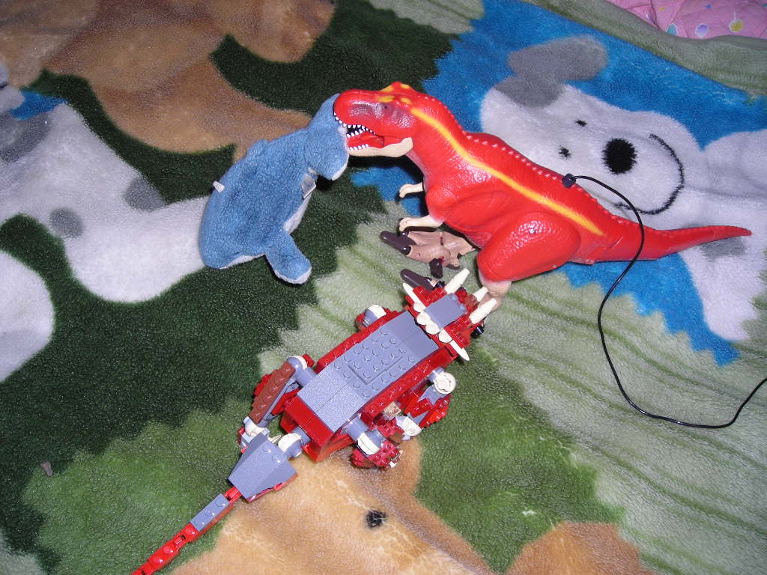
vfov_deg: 37.7
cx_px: 384
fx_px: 842
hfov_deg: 49.0
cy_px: 288
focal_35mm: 38
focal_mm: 6.3
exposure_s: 1/60
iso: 50
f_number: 3.2
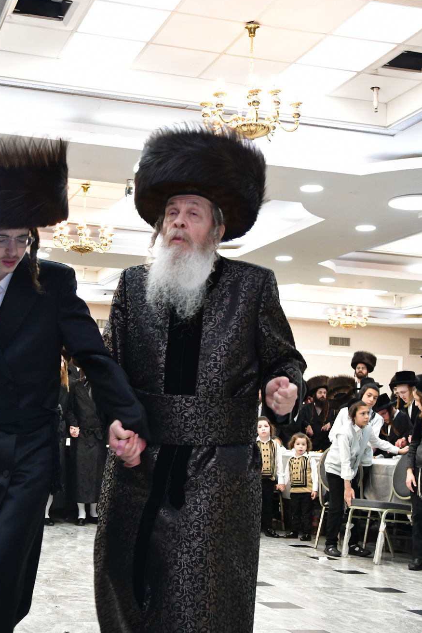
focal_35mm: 56
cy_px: 368
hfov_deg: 23.9
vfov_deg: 35.6
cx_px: 92
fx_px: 985
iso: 2500
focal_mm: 35
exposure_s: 1/100
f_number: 5.6
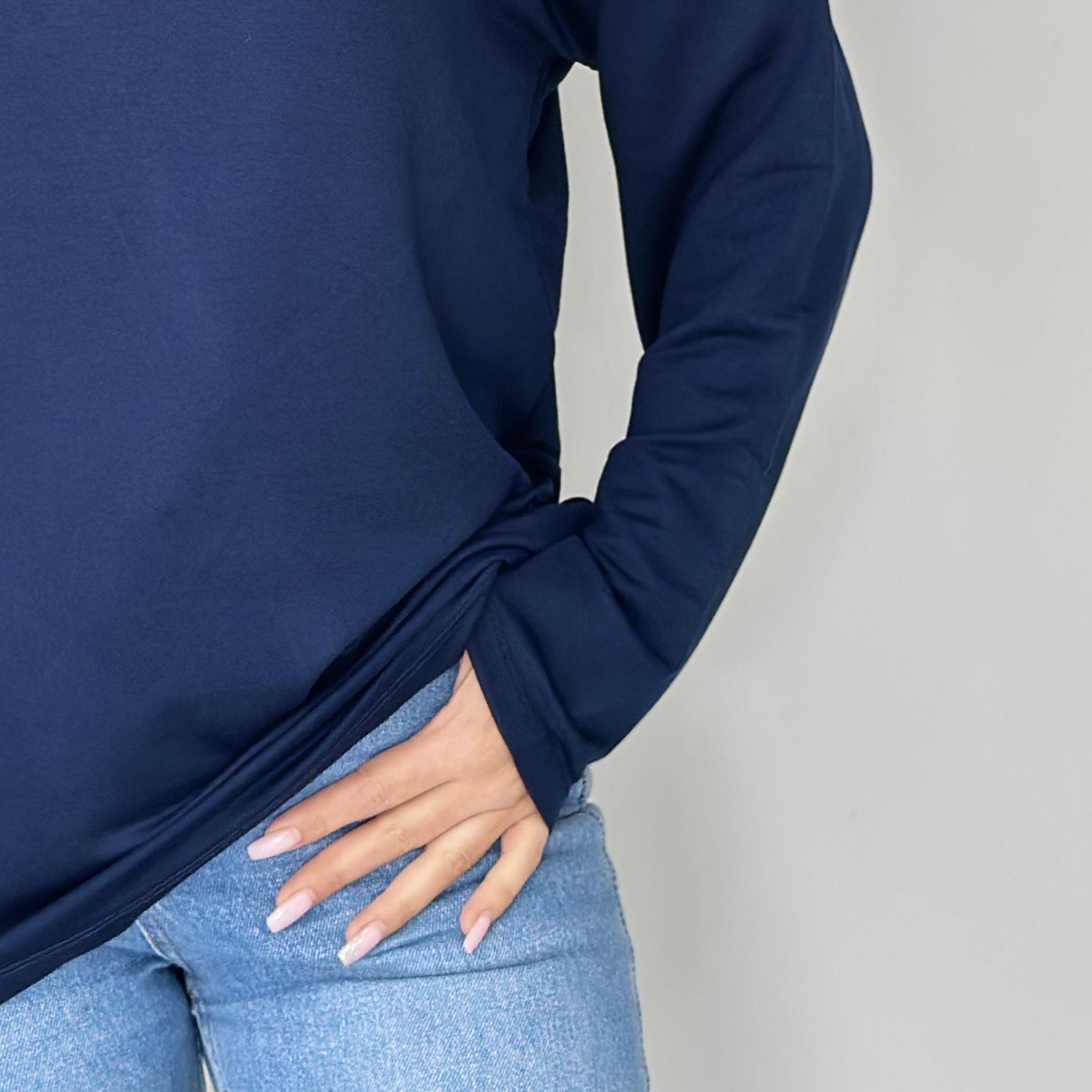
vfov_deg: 16.3
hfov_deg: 16.6
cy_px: -84
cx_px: 243
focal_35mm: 104
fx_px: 3712
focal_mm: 6.86
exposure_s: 1/121
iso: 125
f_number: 1.78
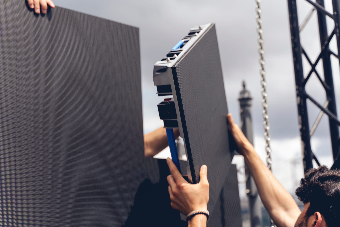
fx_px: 529
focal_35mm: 56
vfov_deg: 24.2
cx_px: 170
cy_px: 114
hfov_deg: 35.6
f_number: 2.8
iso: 50
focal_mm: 56
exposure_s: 1/500
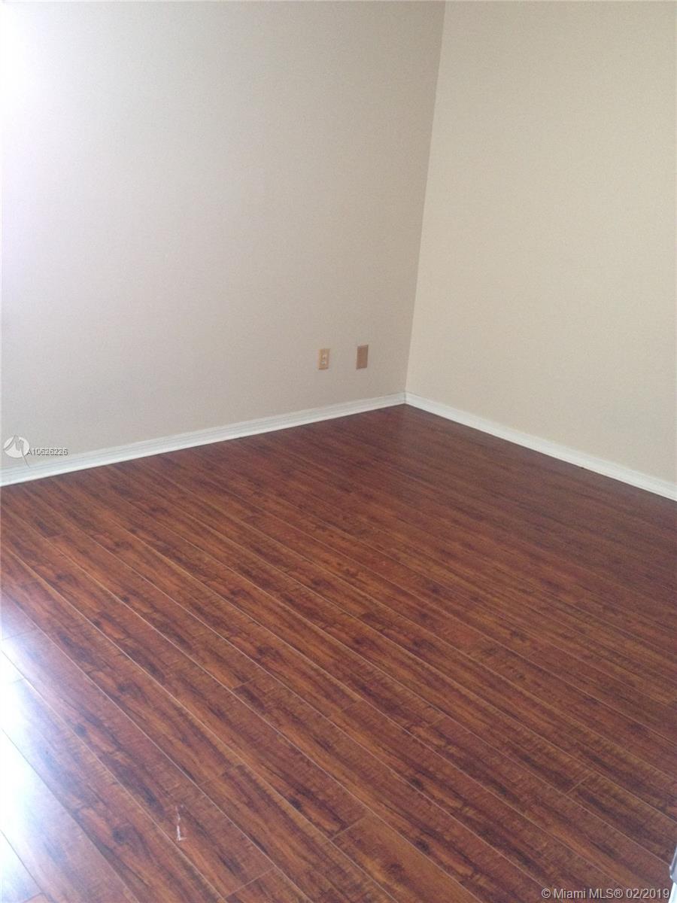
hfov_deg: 40.7
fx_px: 913
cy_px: 452
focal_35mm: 35
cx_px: 338
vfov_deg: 52.6
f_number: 2.4
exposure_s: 1/20
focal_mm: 4.28
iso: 200
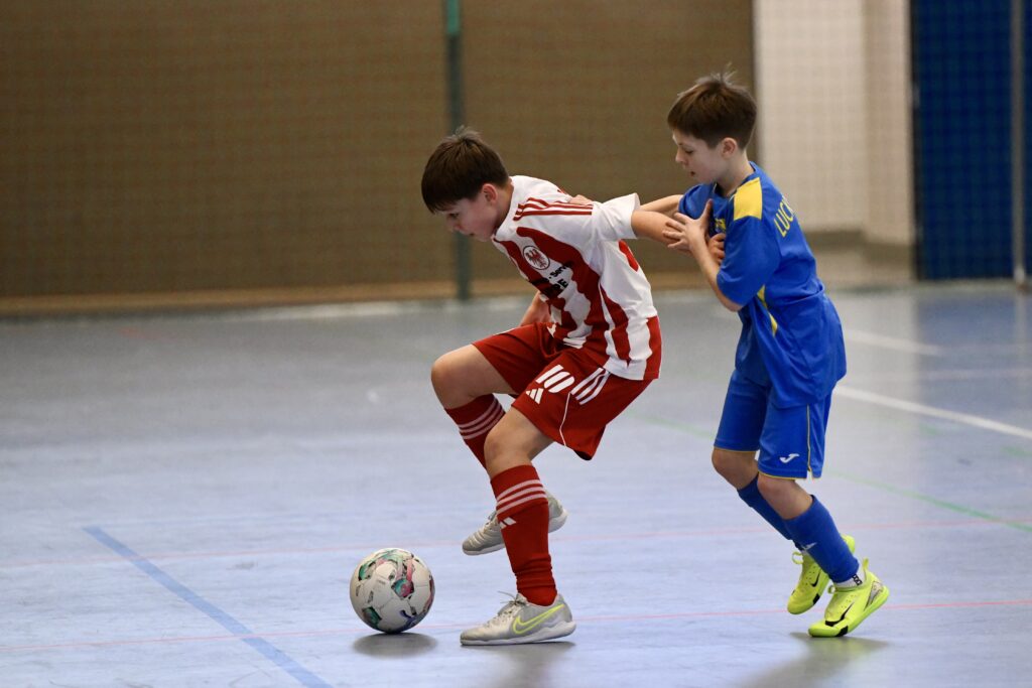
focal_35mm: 185
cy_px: 344
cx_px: 516
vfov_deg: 7.4
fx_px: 5304
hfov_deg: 11.1
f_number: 2.8
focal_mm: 185
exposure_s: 1/1600
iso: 8000
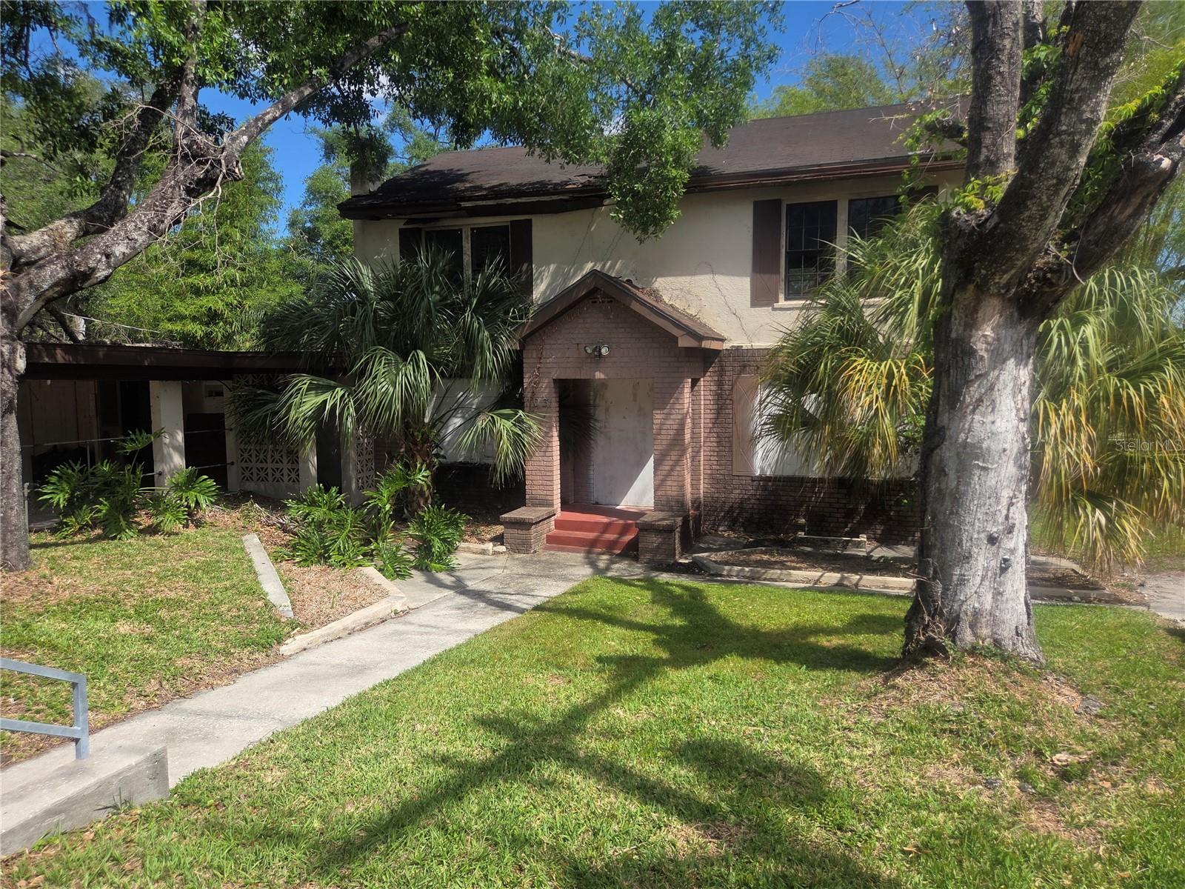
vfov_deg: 58.9
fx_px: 787
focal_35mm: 23
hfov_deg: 73.9
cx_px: 592
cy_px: 444
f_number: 1.8
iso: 80
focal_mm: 5.4
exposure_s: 1/3871
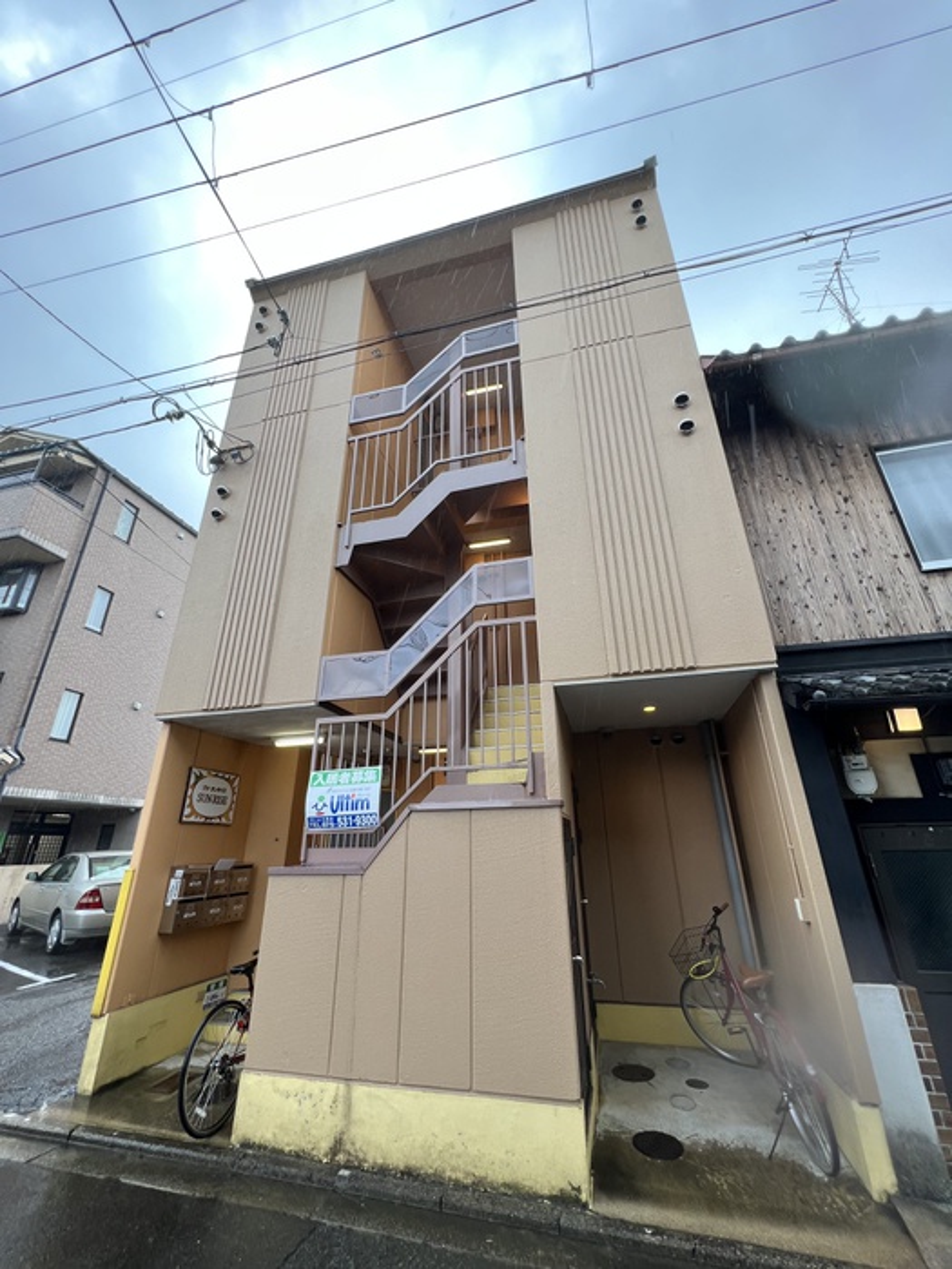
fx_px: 477
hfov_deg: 89.9
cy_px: 634
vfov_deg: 106.2
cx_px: 476
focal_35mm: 13
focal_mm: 1.57
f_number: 1.8
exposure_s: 1/99
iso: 40
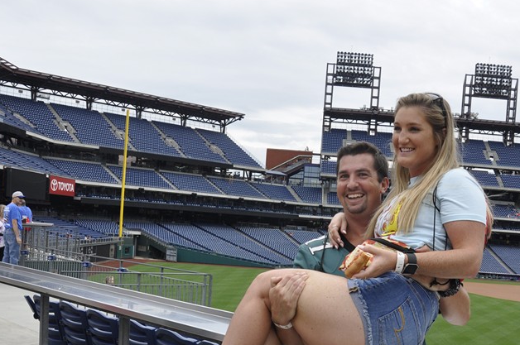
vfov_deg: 30.6
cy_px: 256
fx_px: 620
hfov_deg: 45.2
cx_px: 314
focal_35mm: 43
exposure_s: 1/125
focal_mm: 18
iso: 400
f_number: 11
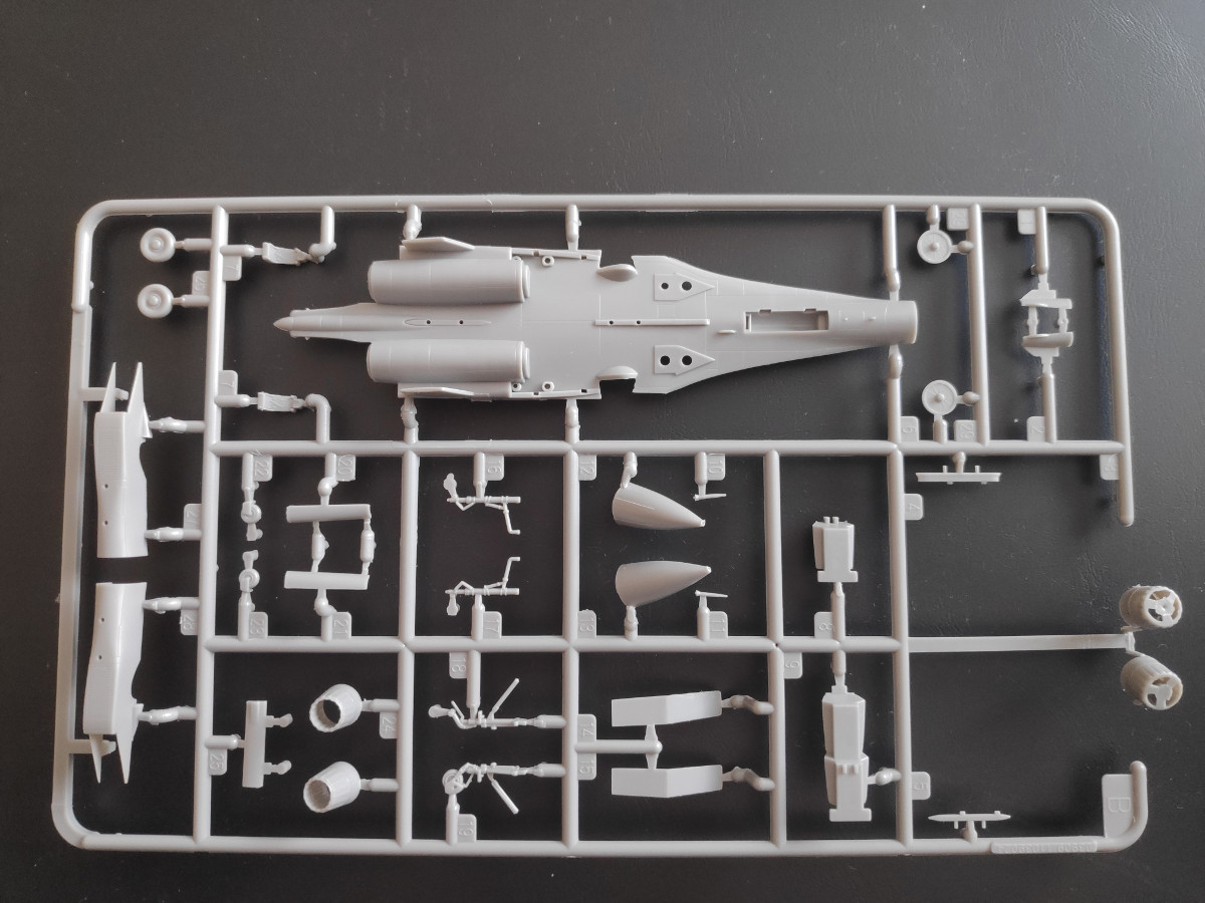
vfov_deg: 66.0
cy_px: 452
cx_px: 602
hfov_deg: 81.7
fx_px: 696
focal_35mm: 20
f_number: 1.9
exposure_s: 1/50
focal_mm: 3.94
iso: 1044
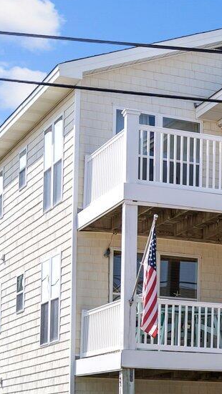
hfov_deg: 9.9
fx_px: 1141
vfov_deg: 19.4
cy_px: 334
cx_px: 513
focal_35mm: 109
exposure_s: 1/5000
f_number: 2.8
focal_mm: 28
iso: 320
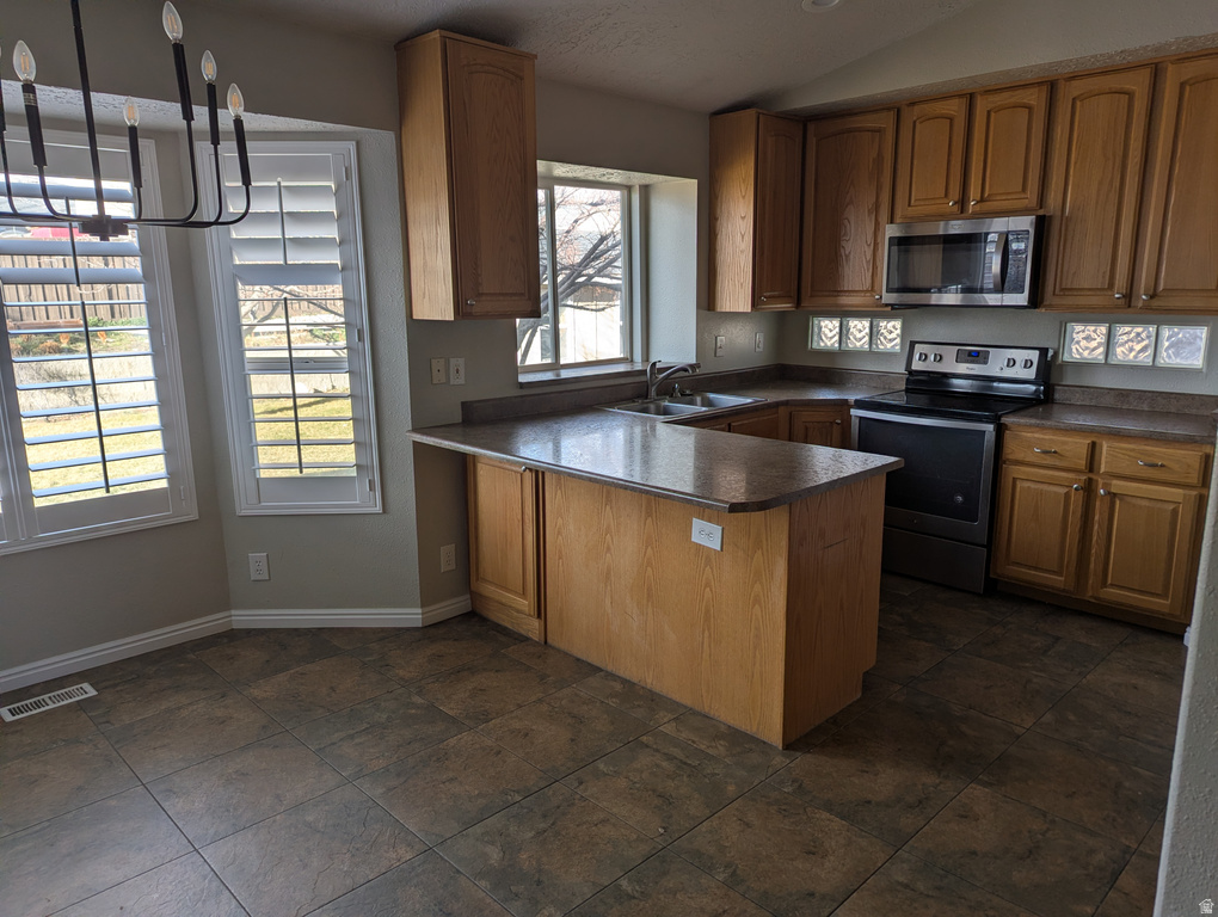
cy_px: 458
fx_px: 846
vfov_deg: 56.9
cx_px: 609
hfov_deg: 71.5
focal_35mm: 24
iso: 39
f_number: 1.85
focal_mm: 6.81
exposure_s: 1/208
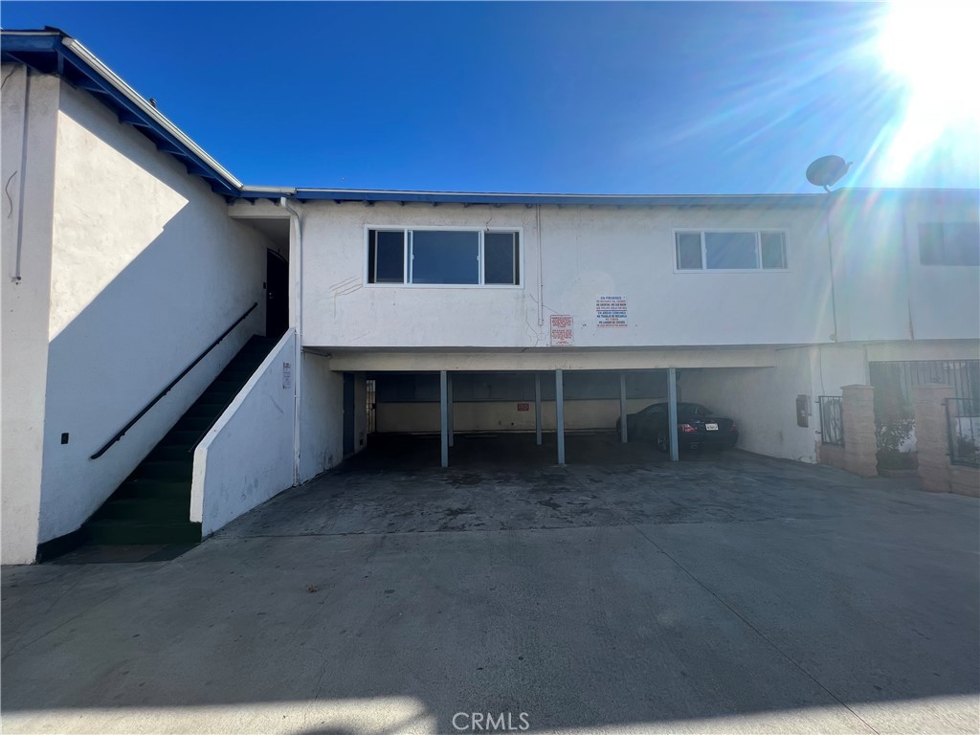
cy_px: 368
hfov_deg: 106.2
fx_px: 368
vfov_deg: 89.9
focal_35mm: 13
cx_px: 490
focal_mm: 1.57
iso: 32
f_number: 1.8
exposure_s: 1/752
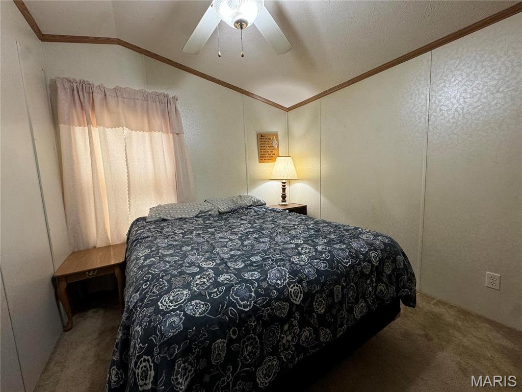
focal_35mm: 14
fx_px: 211
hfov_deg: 102.1
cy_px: 196
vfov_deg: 85.7
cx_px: 261
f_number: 2.2
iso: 160
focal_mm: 2.22
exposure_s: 1/60
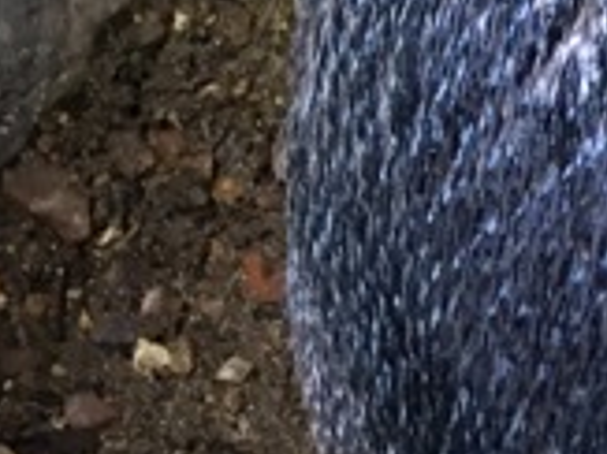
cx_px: 1225
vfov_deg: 11.3
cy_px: -372
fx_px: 2120
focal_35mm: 121
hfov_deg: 13.8
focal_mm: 4.15
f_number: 2.2
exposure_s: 1/25
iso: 200
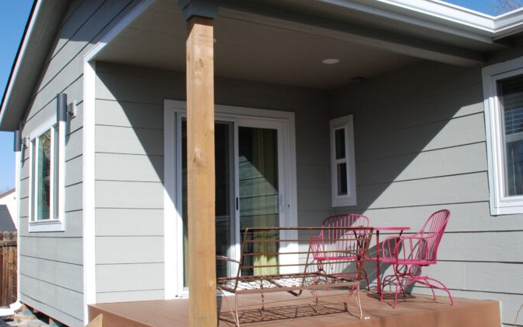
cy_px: 157
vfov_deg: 30.5
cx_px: 259
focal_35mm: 42
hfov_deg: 47.2
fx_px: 599
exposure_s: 1/320
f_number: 9
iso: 250
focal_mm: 18
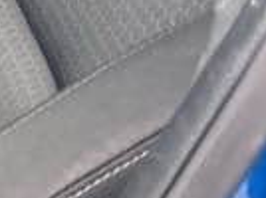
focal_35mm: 180
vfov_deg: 7.8
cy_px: -239
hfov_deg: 8.5
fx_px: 1381
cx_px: -621
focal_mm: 5.7
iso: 64
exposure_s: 1/140
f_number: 1.5
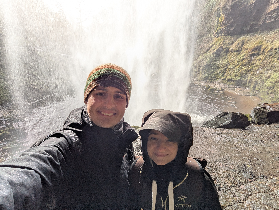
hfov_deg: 79.0
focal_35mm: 21
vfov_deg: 63.4
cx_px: 140
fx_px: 169
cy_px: 105
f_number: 2.2
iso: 47
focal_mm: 2.74
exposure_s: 1/100
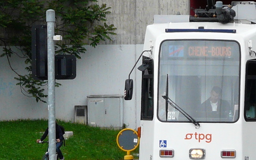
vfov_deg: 4.3
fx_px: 2121
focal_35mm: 304
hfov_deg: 6.9
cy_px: 62
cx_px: 234
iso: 100
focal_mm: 23.7
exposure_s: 1/200
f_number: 5
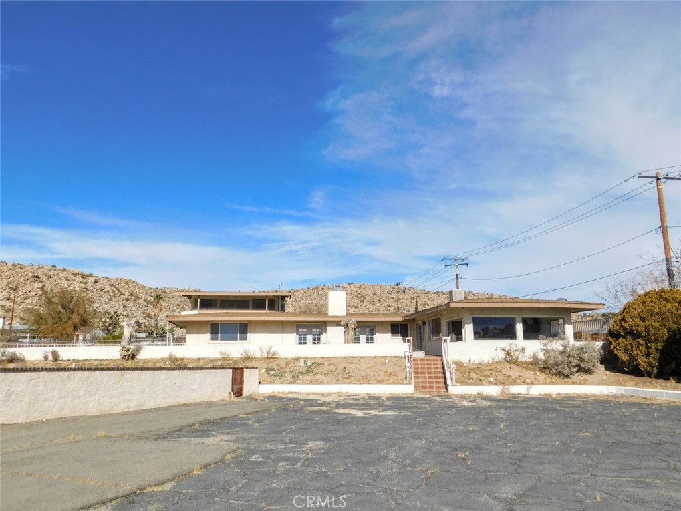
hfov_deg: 63.4
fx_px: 551
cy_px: 256
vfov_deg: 49.7
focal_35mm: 28
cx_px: 340
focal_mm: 4.9
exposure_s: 1/800
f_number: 6.4
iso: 125
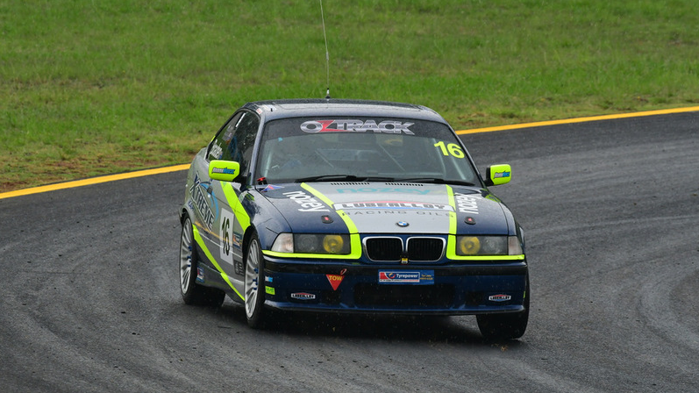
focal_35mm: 631
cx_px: 350
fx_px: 11693
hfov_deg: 3.4
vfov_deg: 1.9
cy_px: 169
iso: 1000
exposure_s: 1/640
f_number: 11
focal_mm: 400
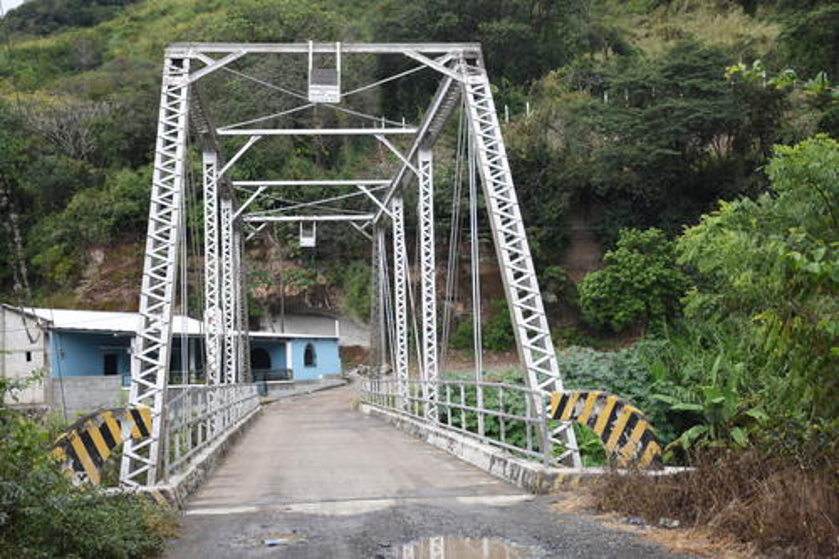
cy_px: 280
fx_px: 1328
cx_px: 420
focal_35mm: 57
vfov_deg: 23.8
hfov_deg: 35.1
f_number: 4.2
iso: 400
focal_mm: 38
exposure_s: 1/800
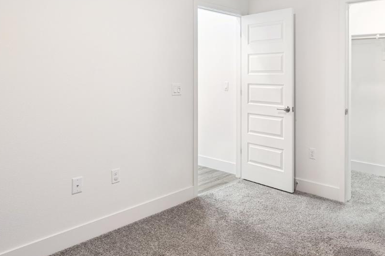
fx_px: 321
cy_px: 72
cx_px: 255
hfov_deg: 60.6
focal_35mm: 30
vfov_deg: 42.6
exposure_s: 1/8
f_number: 8
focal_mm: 16
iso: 400
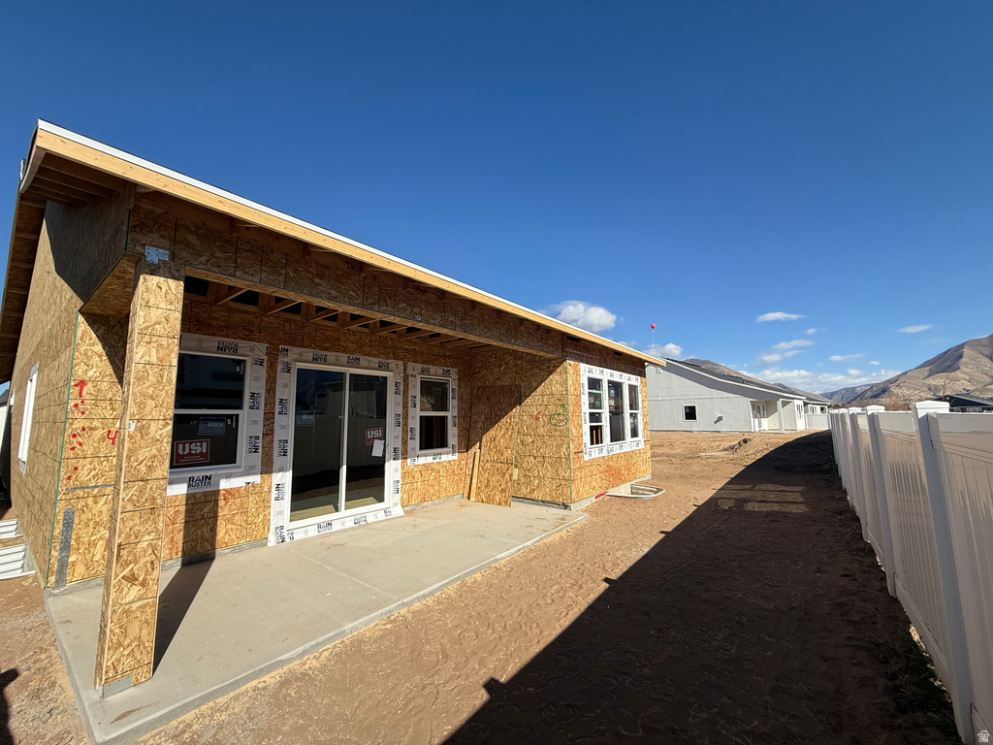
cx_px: 496
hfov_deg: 102.1
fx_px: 402
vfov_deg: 85.7
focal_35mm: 14
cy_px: 372
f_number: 2.2
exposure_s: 1/2717
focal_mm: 2.22
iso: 50
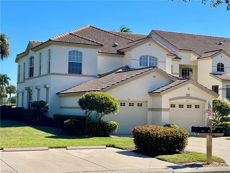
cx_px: 115
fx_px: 425
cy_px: 86
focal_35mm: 64
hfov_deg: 30.3
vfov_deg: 22.9
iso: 32
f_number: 2.2
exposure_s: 1/1064
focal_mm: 7.5
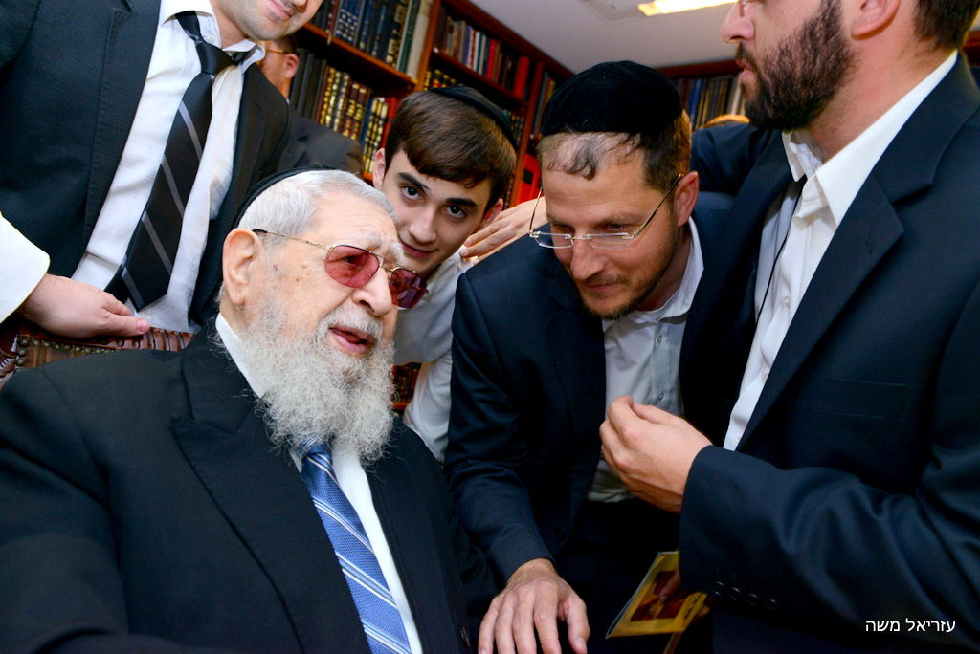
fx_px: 763
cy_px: 327
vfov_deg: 46.5
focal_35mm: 28
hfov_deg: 65.4
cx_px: 490
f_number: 5.6
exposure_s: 1/80
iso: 1250
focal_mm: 28
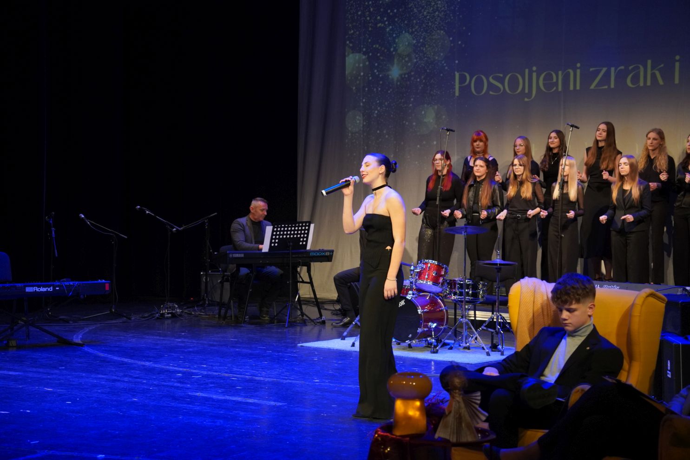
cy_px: 230
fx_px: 1437
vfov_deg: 18.2
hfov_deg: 27.0
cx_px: 345
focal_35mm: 75
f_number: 3.5
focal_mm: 50
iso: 1600
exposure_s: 1/125
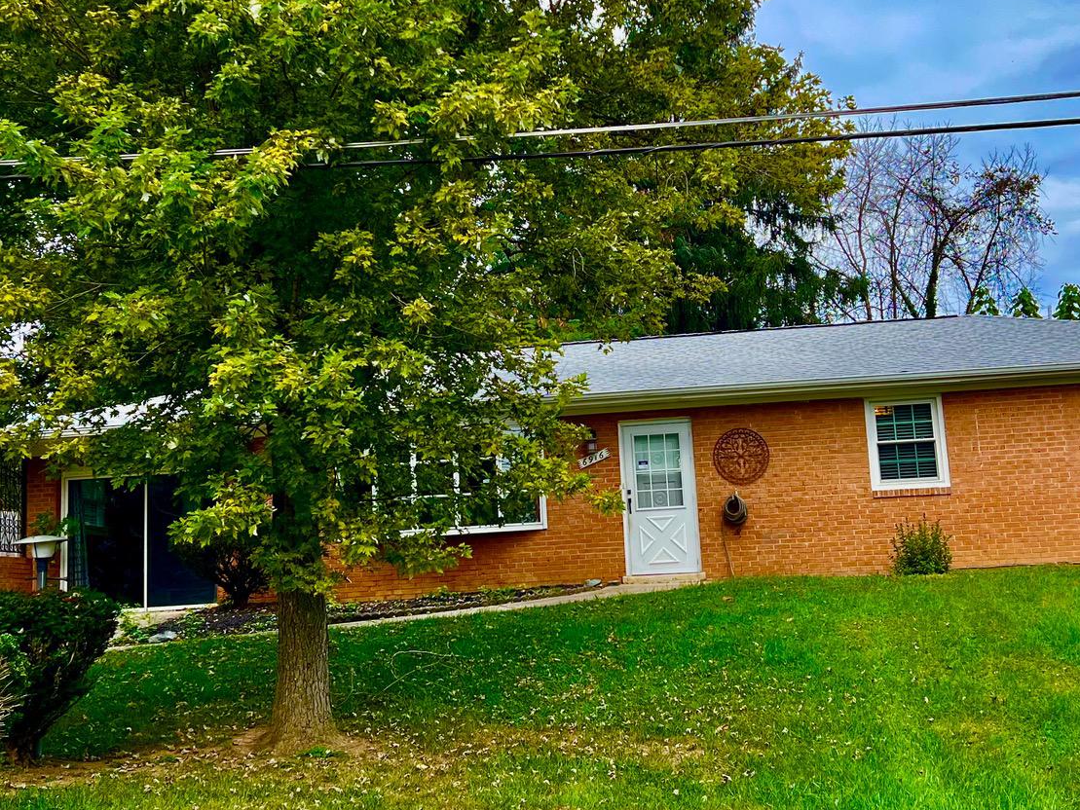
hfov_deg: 39.6
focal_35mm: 48
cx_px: 576
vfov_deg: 30.2
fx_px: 1498
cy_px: 327
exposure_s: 1/1531
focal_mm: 5.7
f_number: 1.5
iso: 50
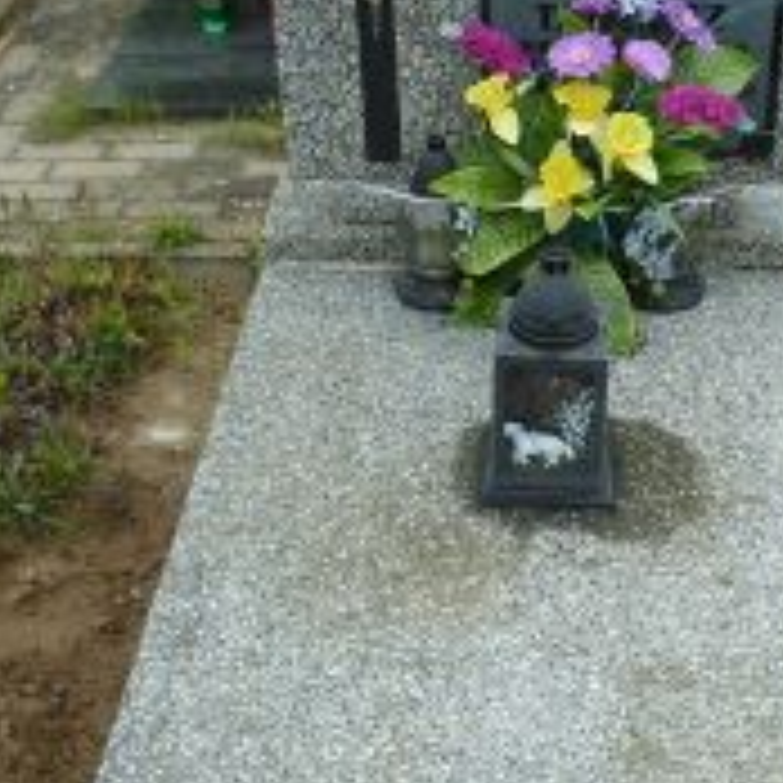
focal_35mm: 61
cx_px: 500
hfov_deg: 28.0
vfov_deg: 28.0
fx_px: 1561
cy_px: 518
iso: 80
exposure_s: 1/100
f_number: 3.3
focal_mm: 4.1
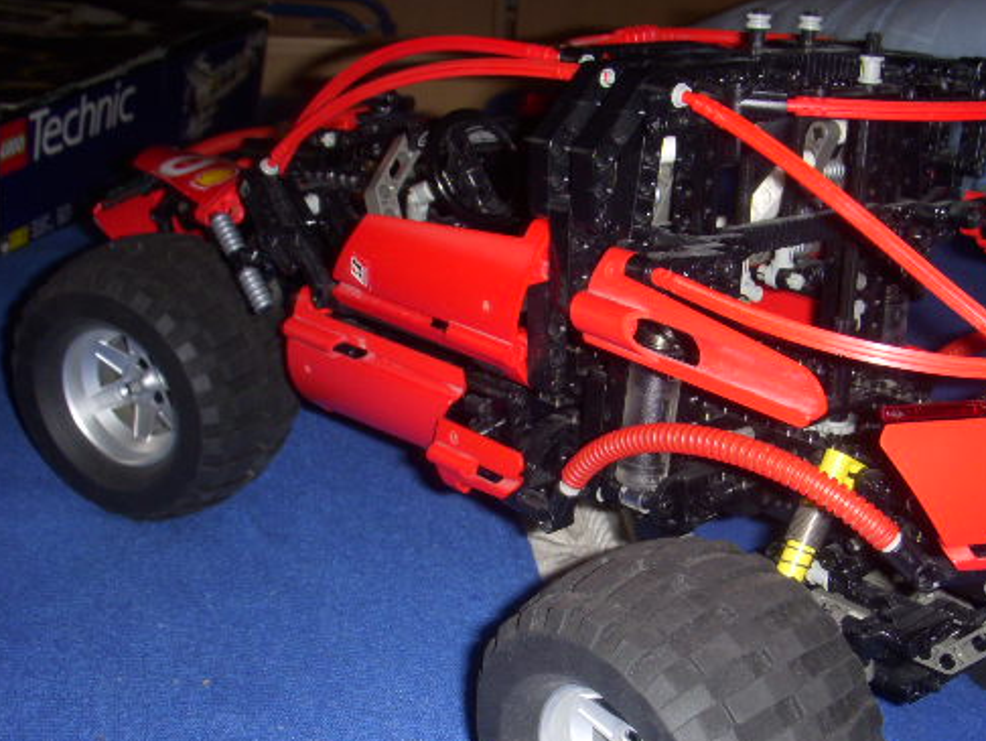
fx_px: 1425
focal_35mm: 50
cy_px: 479
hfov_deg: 37.9
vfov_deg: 29.0
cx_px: 625
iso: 100
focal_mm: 6.3
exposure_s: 1/30
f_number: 3.3
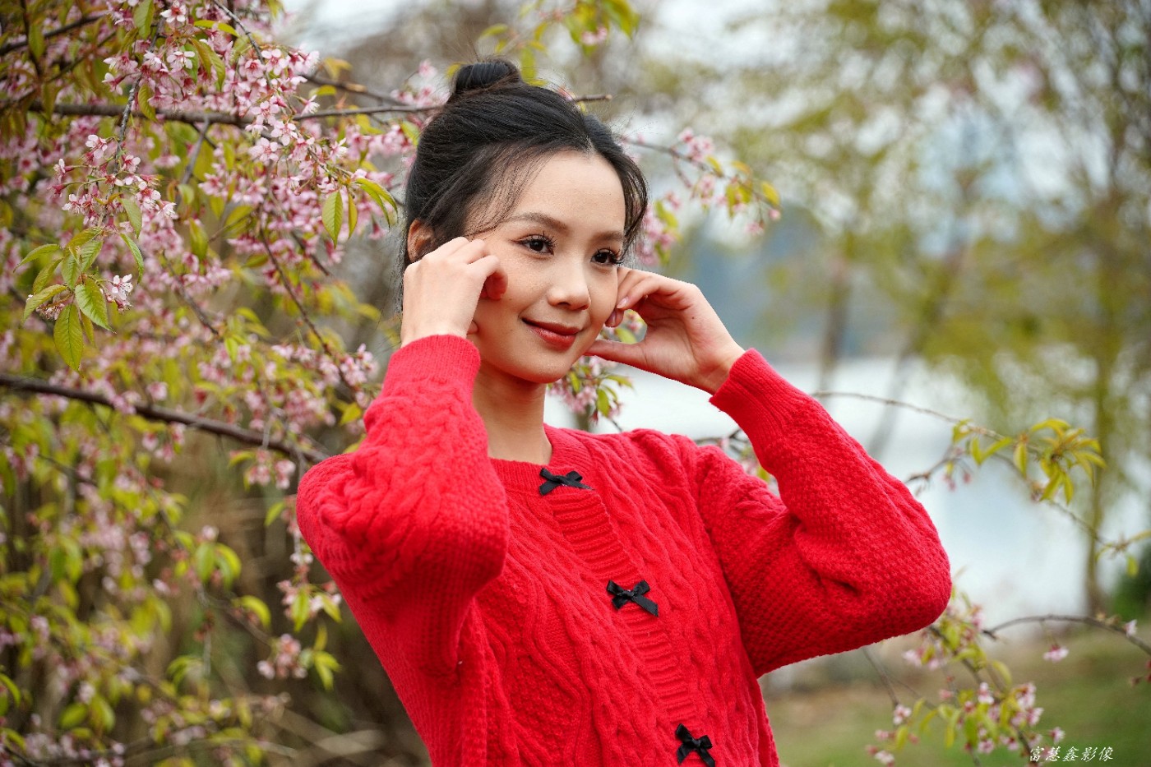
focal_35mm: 127
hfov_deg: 16.1
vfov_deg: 10.8
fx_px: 4060
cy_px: 384
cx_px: 576
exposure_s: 1/160
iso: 100
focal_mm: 127
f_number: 5.6
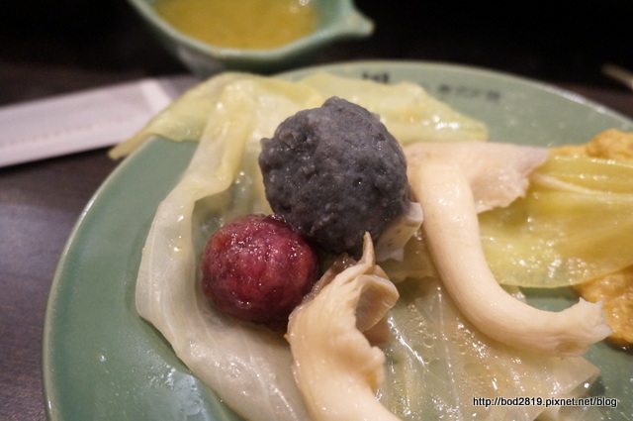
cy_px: 210
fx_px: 659
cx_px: 316
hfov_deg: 51.3
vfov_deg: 35.4
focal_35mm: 38
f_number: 4.5
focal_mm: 25
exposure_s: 1/40
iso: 3200
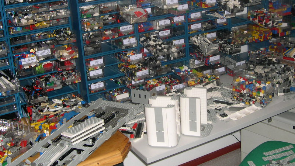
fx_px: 415
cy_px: 50
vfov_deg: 22.5
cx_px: 164
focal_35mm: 53
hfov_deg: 39.1
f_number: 2.8
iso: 100
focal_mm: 8
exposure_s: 1/60
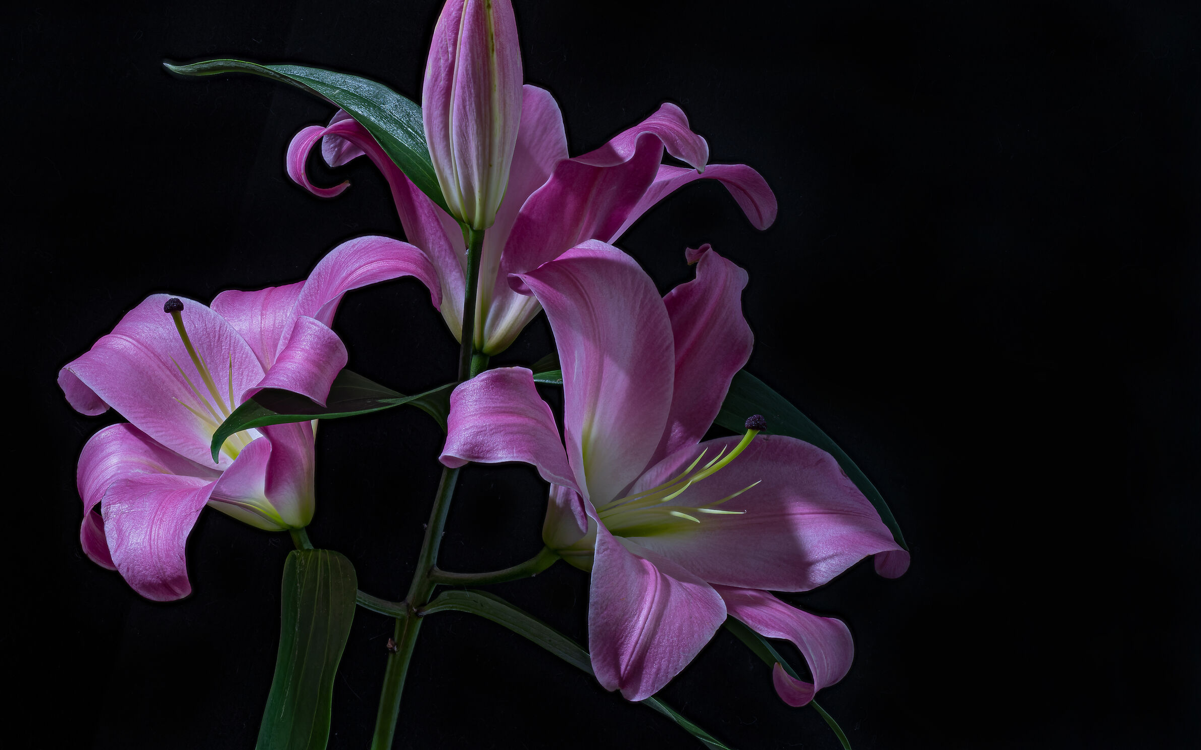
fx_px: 3535
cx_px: 602
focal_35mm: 108
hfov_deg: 19.3
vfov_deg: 12.1
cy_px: 347
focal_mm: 105
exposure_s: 1/2.5
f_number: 14
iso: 100
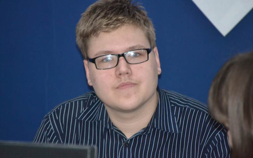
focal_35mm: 310
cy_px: 79
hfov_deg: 6.8
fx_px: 2137
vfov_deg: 4.2
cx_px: 125
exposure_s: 1/60
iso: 3200
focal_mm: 200
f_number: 5.6
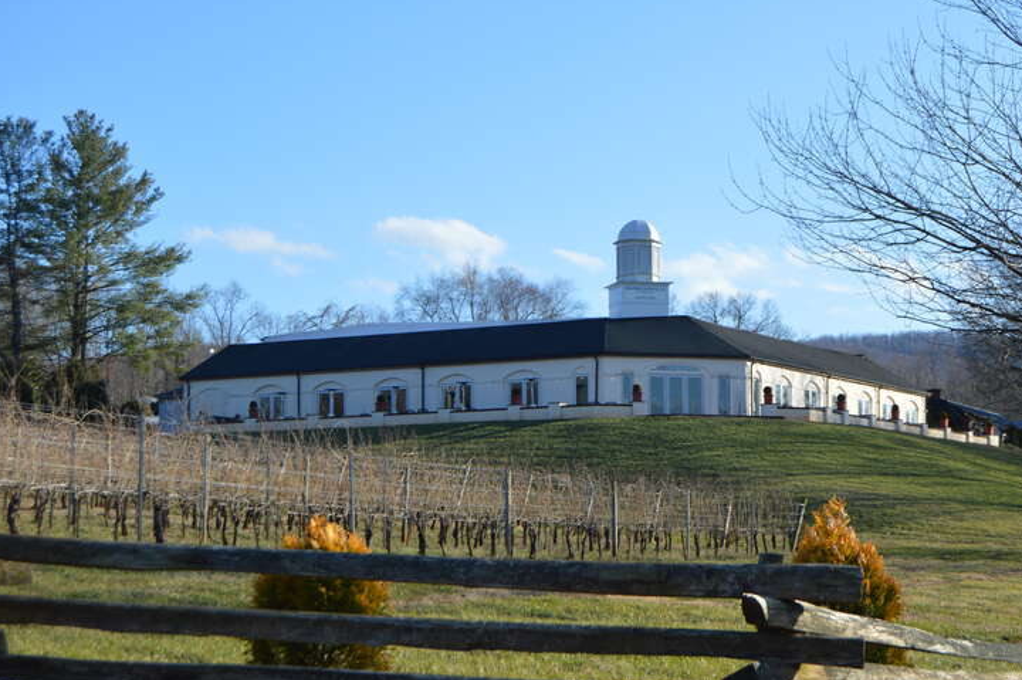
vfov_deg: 19.4
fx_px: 1986
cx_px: 554
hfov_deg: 28.8
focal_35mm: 70
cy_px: 359
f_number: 8
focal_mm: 42
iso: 100
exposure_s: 1/250
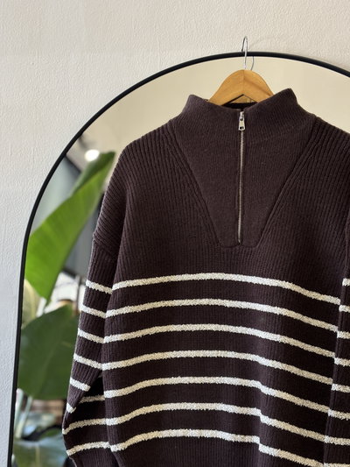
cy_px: 234
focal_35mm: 52
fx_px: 701
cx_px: 175
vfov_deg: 36.8
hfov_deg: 28.0
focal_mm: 5.96
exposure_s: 1/50
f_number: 1.6
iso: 100
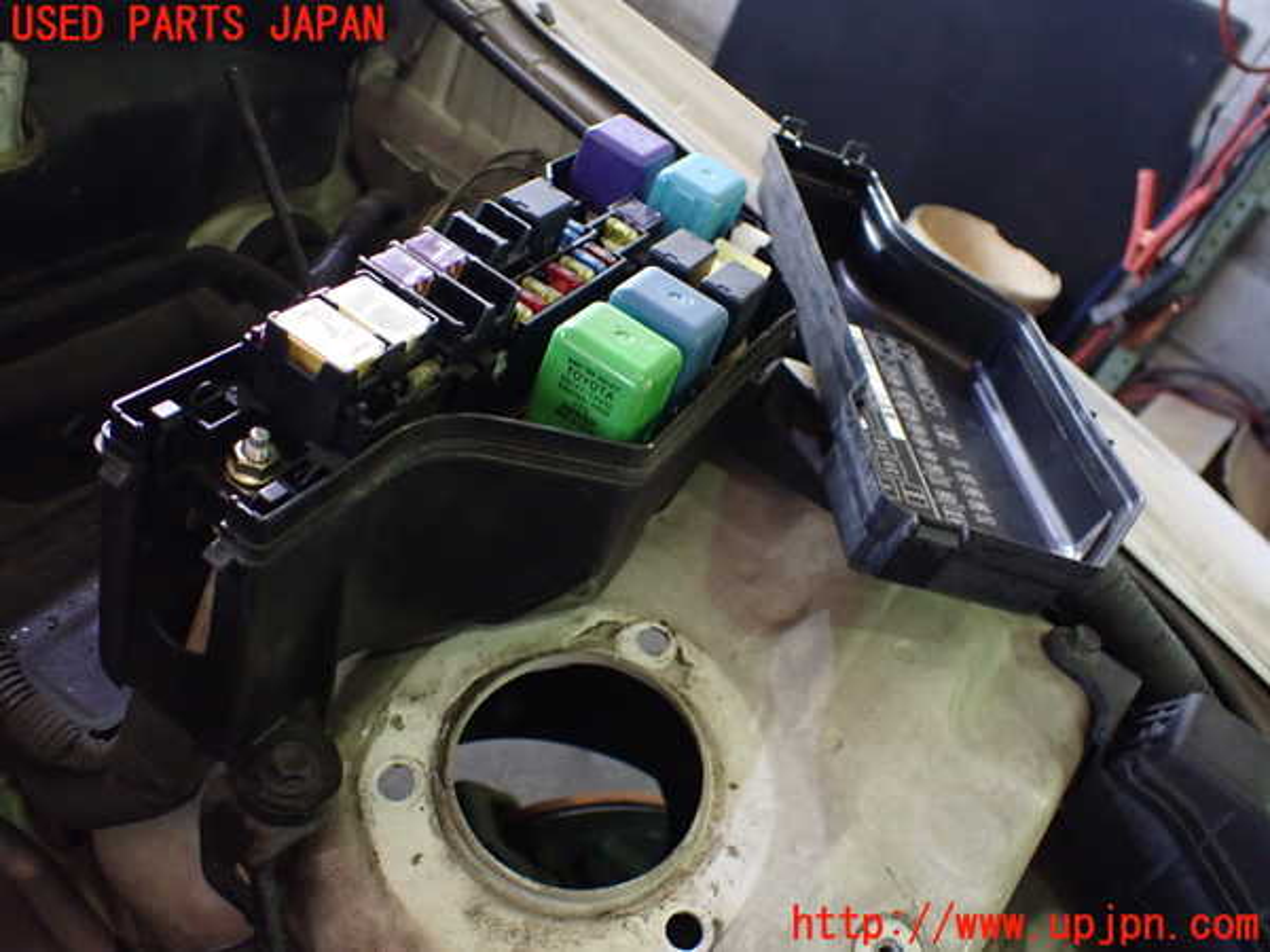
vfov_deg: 46.8
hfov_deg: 60.0
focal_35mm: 30
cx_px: 635
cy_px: 476
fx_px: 1101
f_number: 2.3
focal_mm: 5.4
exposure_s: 1/80
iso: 800
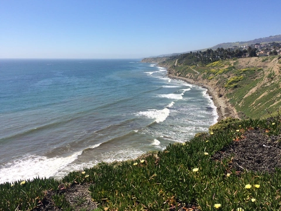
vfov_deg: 48.2
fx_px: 235
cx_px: 140
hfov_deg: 61.7
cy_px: 106
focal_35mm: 29
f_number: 2.2
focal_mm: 4.15
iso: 32
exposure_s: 1/2933
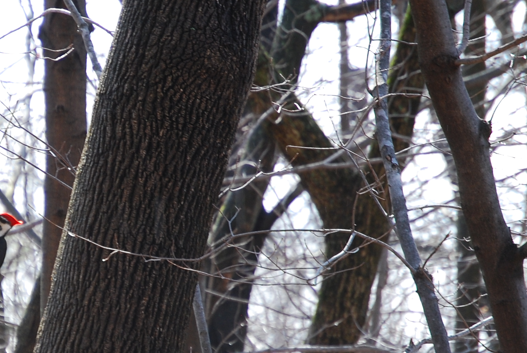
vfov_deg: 1.8
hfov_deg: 2.7
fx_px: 11095
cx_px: 5
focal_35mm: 757
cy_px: 263
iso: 200
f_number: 6.3
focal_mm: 200
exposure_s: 1/125
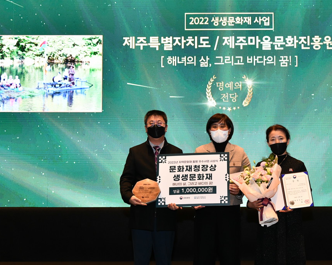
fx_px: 658
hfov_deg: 28.1
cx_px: 223
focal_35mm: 67
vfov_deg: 22.8
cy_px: 155
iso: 2000
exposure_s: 1/160
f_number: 5
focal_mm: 48
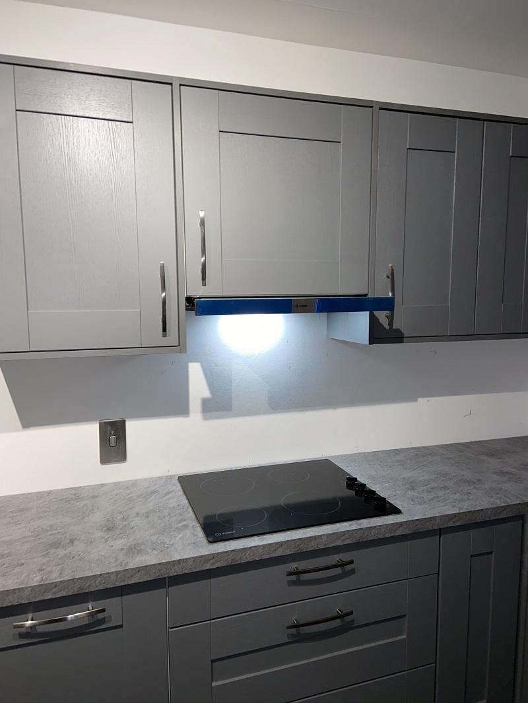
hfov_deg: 53.1
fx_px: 529
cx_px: 264
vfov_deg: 67.3
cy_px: 352
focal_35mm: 26
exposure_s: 1/20
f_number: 1.8
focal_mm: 4.25
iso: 50
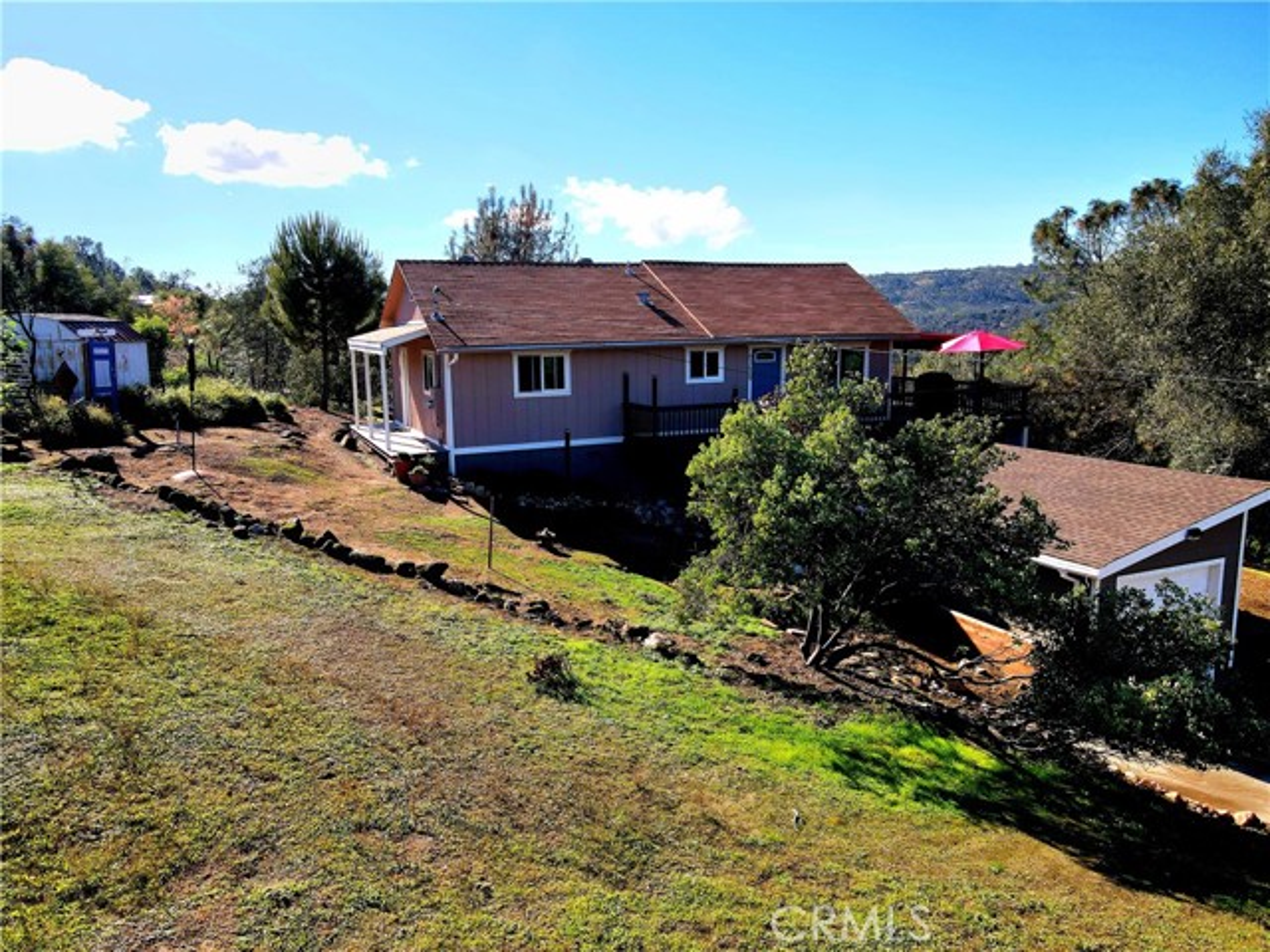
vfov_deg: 56.8
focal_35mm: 24
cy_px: 476
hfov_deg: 71.6
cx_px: 635
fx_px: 881
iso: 100
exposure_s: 1/667
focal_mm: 4.5
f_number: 2.8
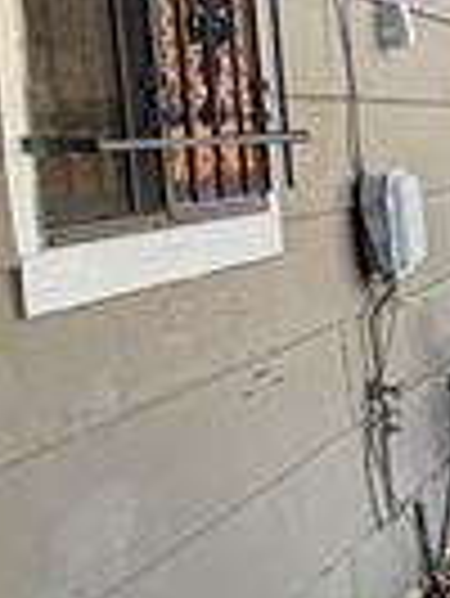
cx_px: 1004
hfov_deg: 11.7
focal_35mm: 108
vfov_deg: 18.2
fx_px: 1869
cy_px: 353
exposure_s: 1/227
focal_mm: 2.22
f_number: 2.2
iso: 50
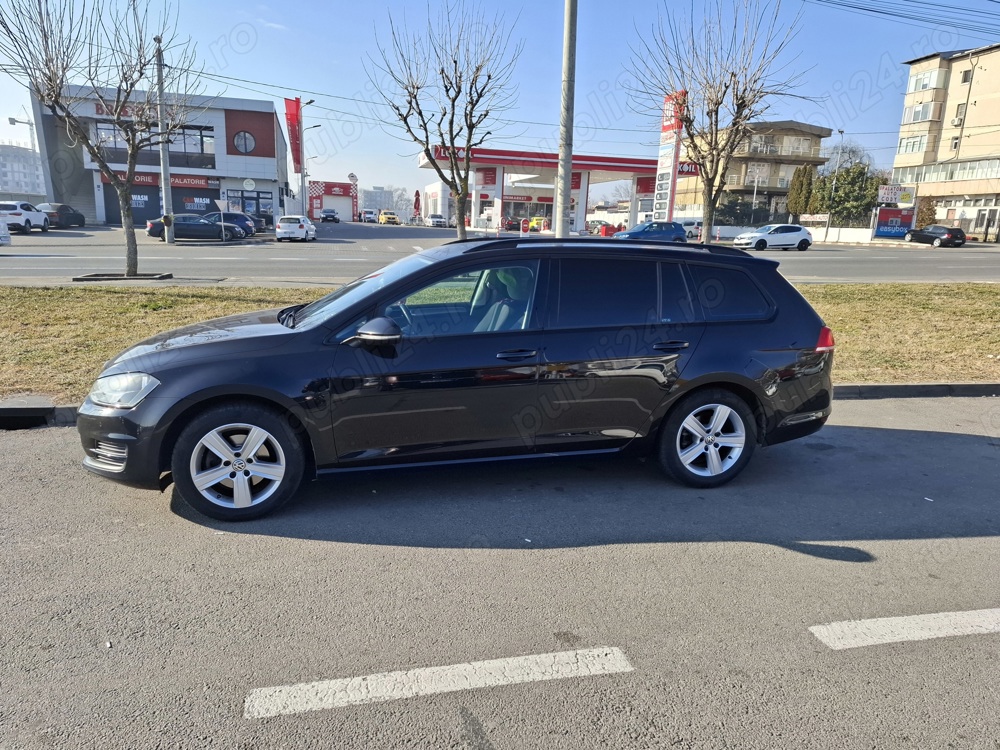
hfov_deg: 73.9
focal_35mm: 23
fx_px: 664
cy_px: 375
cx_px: 500
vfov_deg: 58.9
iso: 50
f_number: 1.8
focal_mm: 5.54
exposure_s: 1/1462
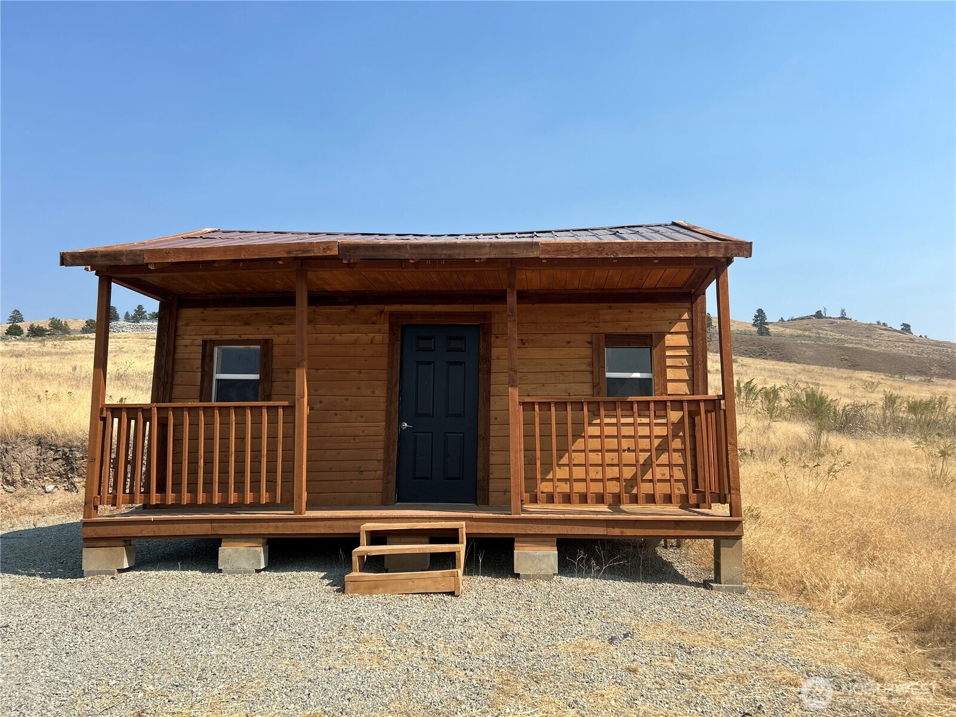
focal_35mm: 26
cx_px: 478
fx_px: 718
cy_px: 358
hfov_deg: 67.3
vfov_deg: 53.1
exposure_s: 1/4115
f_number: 1.5
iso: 50
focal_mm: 5.7
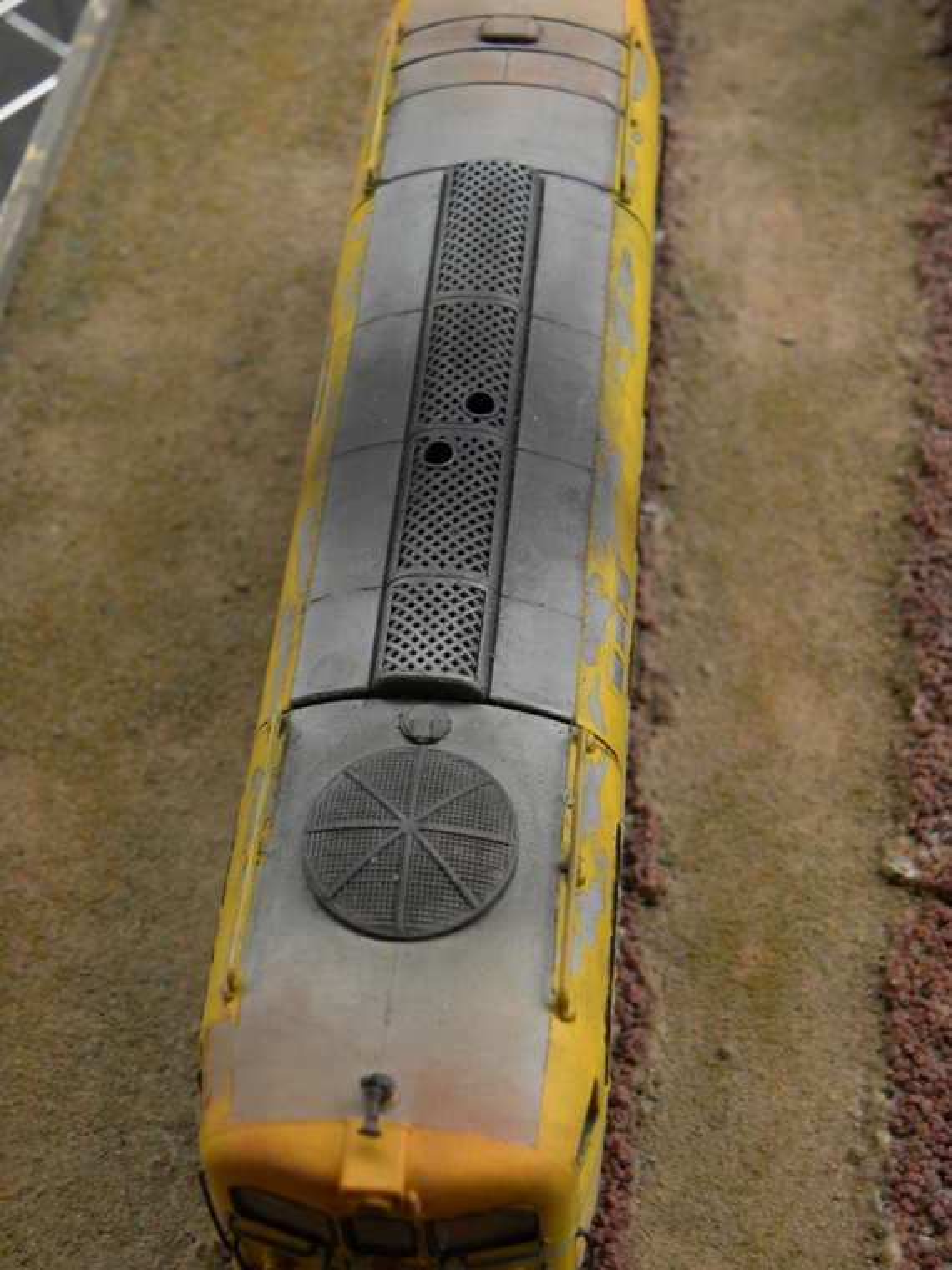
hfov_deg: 25.2
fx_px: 2127
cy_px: 635
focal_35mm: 58
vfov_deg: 33.2
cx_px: 476
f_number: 3.5
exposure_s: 1/68.8
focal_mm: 10.3
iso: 69
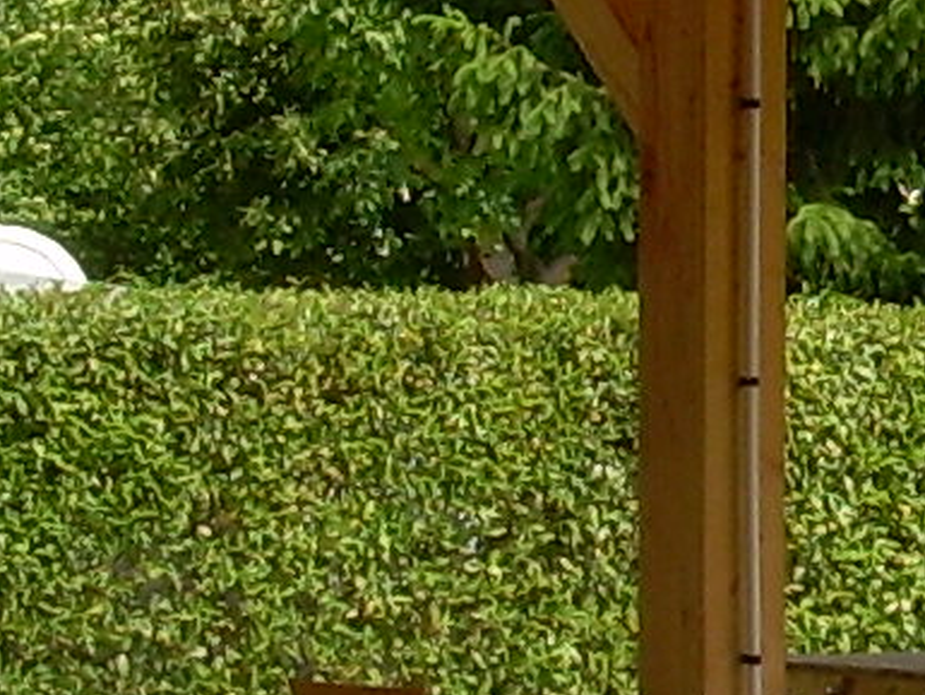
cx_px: 1478
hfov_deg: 8.6
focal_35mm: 224
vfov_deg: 6.6
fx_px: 5988
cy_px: 101
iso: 50
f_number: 4.6
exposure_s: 1/273
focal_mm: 6.3
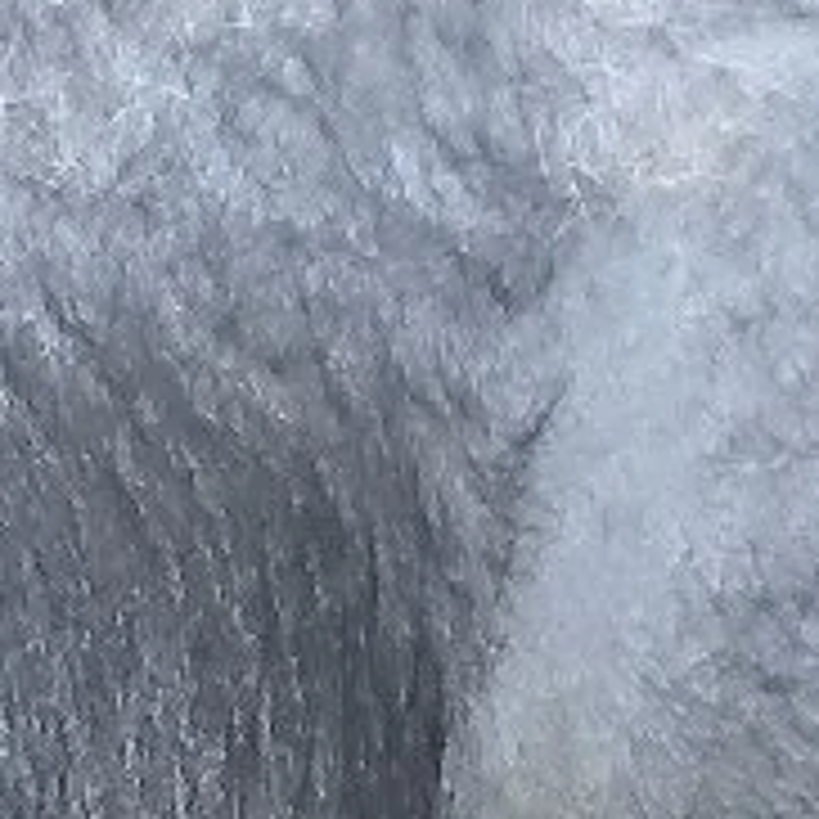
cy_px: 2176
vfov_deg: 8.8
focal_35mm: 175
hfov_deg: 9.9
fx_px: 4684
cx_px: -144
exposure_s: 1/50
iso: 80
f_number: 1.8
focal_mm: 4
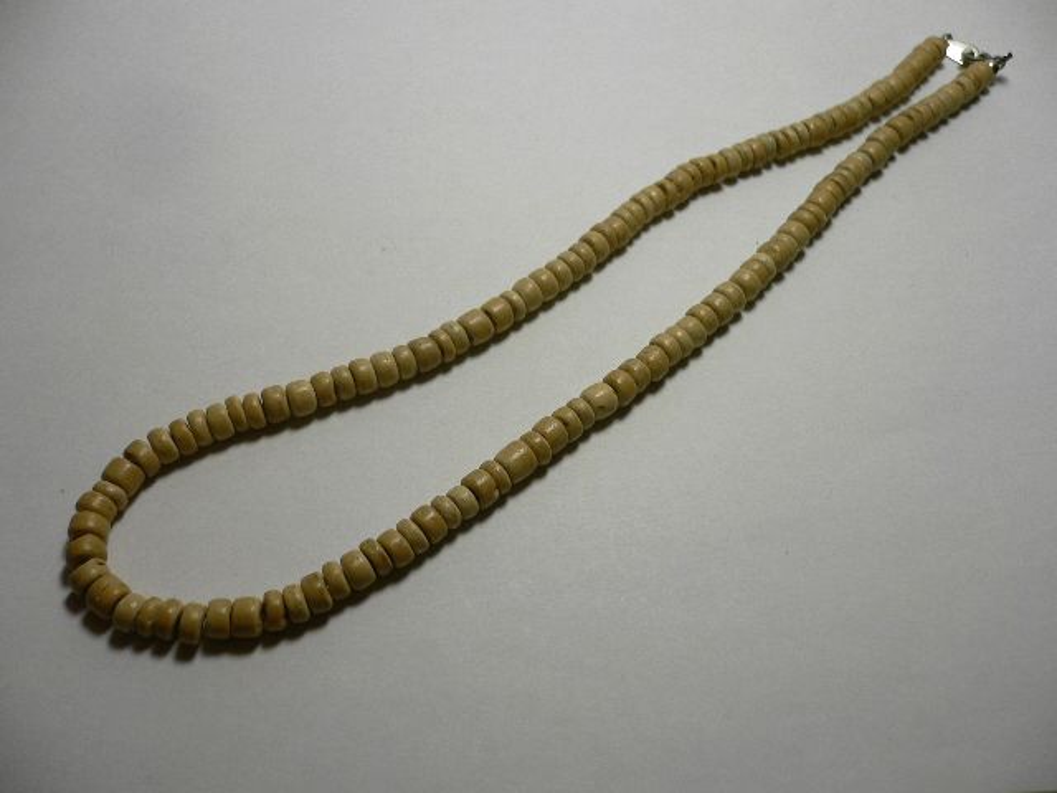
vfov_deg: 40.7
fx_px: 1069
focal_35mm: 35
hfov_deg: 52.6
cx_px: 528
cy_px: 396
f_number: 2.8
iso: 80
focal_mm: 5.8
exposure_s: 1/125
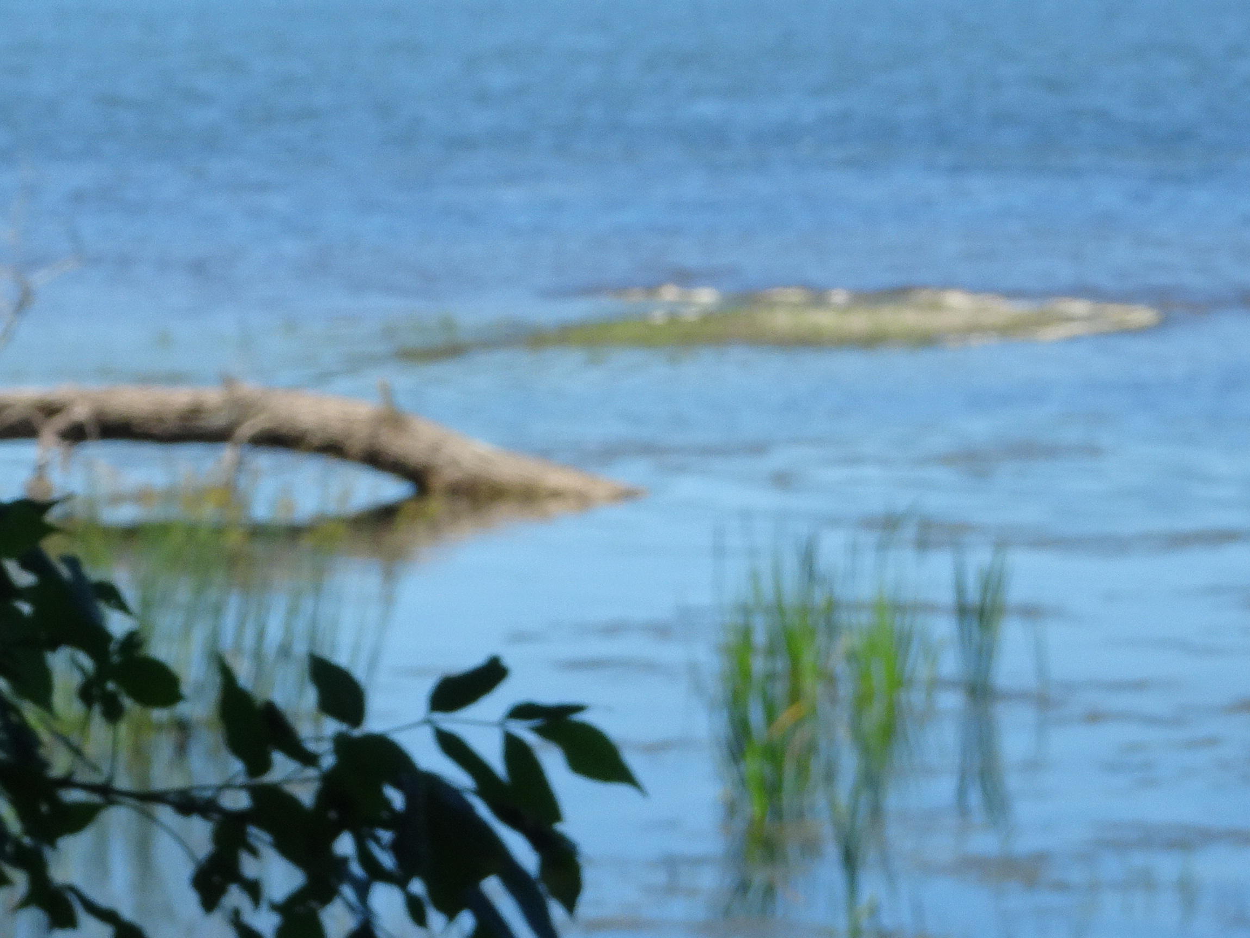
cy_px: -11
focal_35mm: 271
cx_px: 104
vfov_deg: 5.5
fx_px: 9787
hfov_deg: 7.3
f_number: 5.6
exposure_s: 1/320
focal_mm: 21.66
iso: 80
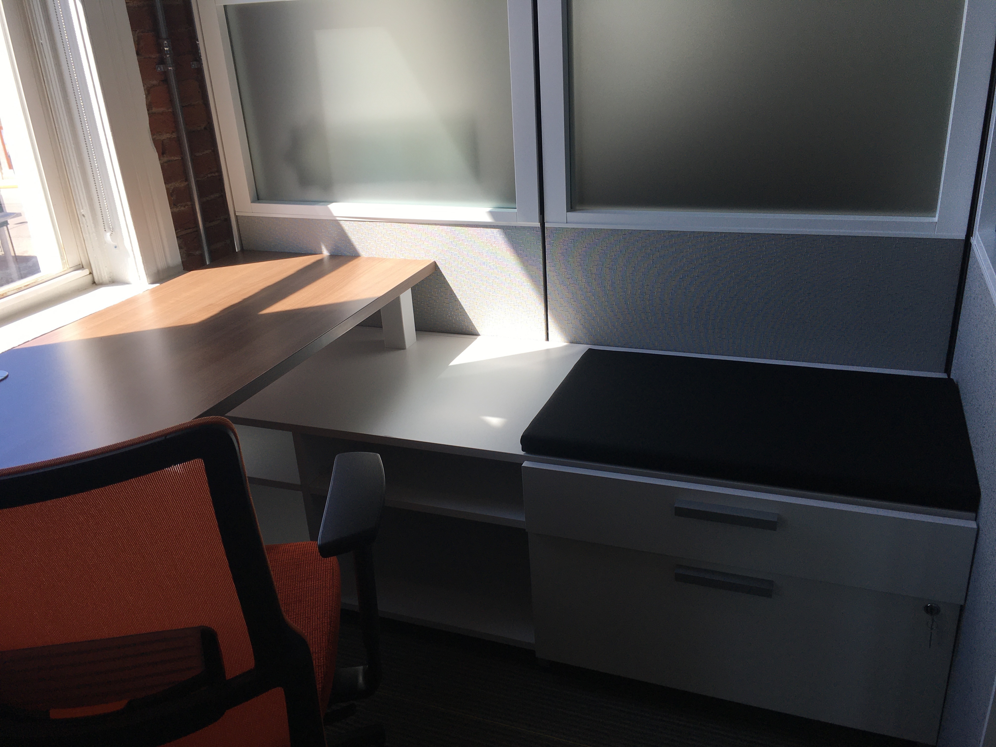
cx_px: 498
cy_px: 374
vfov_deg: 48.2
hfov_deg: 61.7
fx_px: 834
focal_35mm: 29
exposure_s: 1/422
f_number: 2.2
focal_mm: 4.15
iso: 25
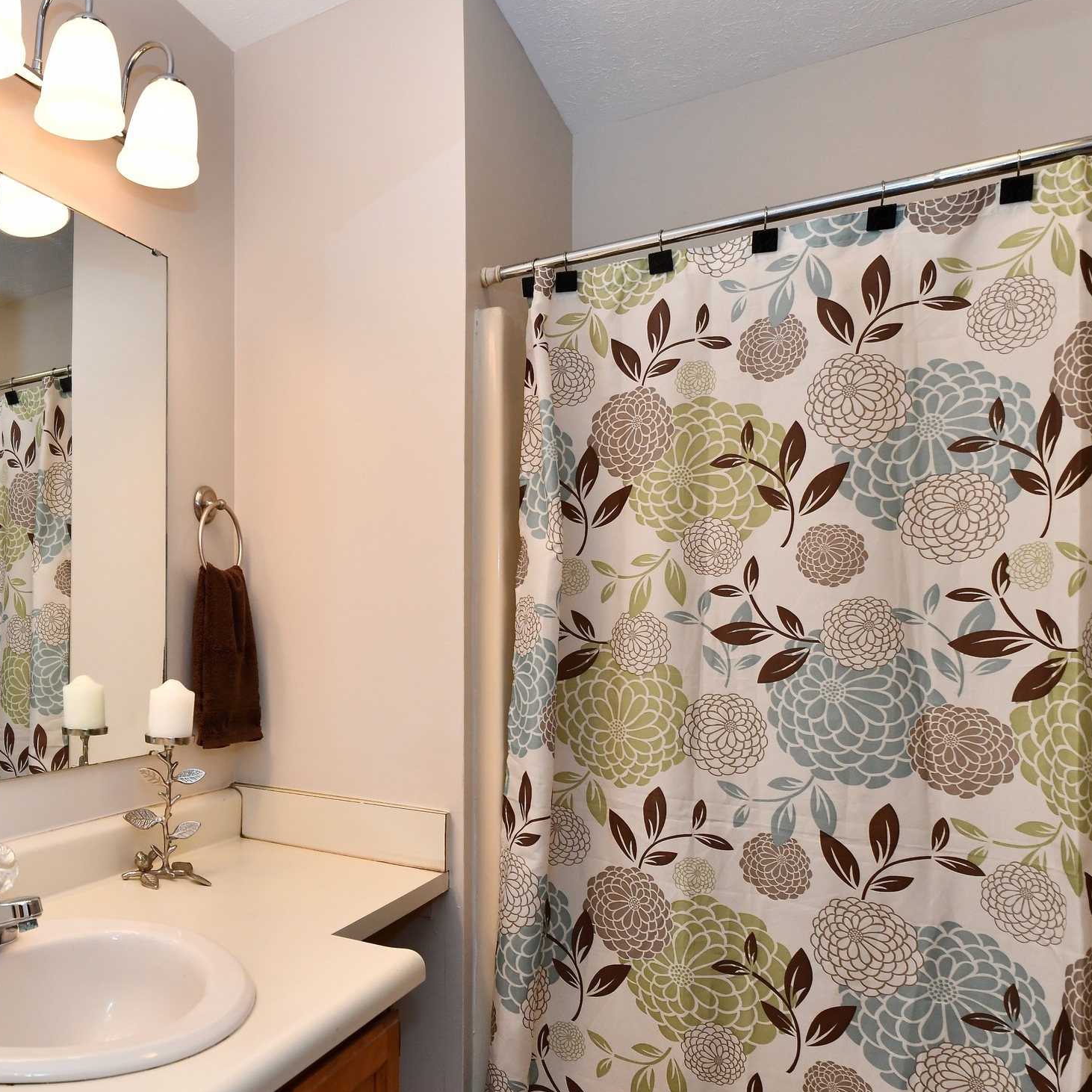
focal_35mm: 25
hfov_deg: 55.2
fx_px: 892
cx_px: 122
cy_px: 640
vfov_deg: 62.5
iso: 640
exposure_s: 1/100
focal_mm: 14
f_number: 6.3
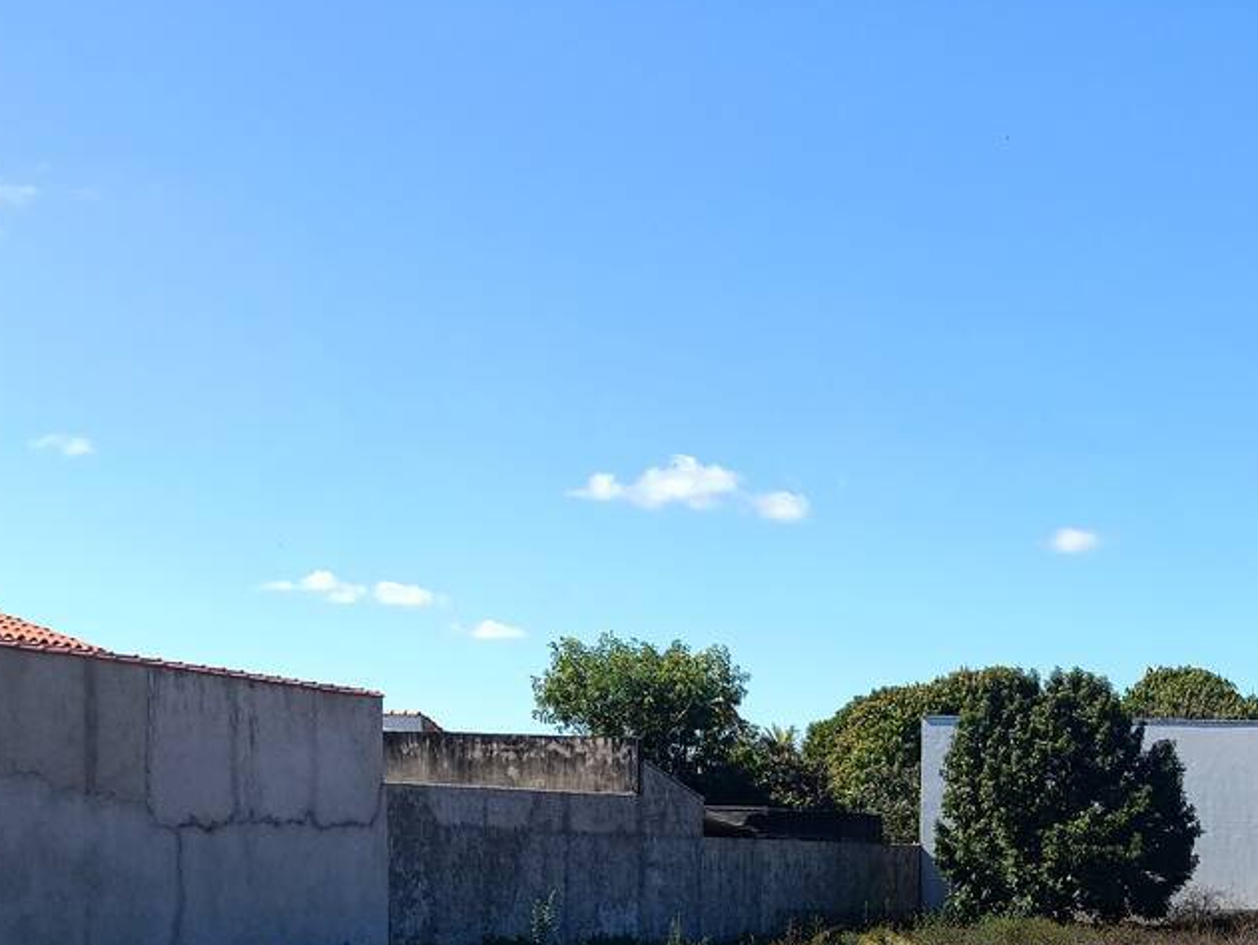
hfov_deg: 32.2
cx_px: 1118
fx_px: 2073
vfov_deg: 24.1
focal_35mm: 57
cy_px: 1021
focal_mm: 4.71
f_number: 1.7
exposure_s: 1/401
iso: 50
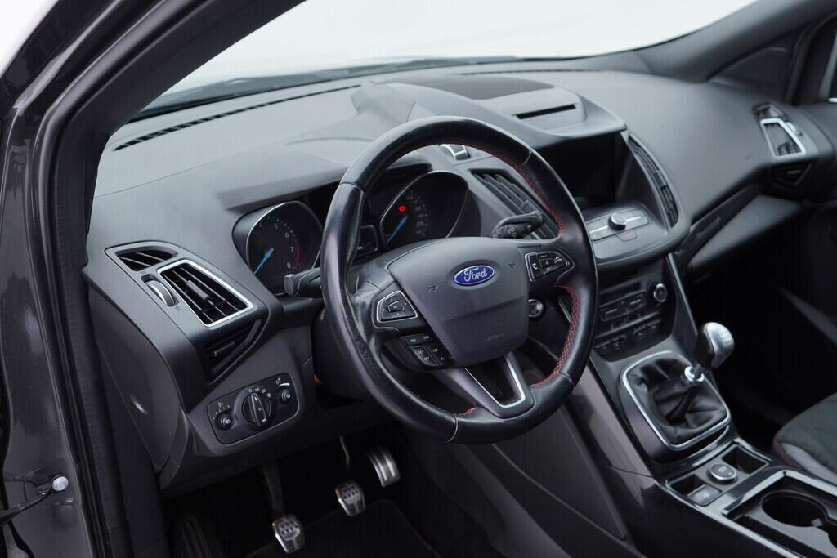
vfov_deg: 36.9
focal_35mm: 36
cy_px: 279
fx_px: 837
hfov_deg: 53.1
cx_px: 418
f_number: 3.2
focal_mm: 24
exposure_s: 1/50
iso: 125
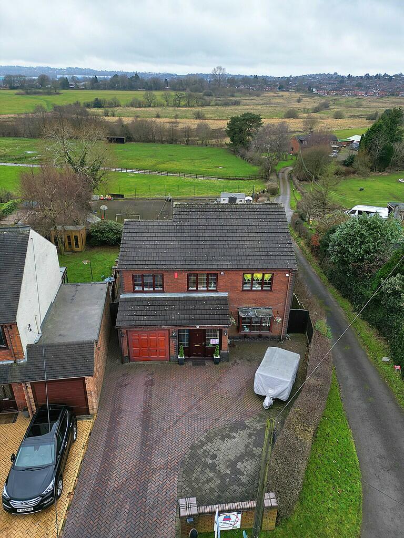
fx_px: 373
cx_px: 202
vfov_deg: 71.6
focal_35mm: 24
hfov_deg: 56.8
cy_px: 269
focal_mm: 6.72
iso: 140
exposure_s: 1/250
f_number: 1.7
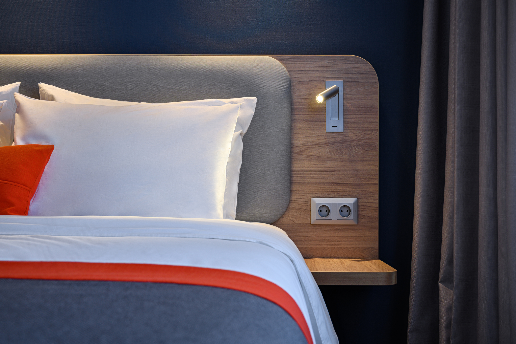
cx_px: 258
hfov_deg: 46.4
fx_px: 602
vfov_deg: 31.9
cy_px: 172
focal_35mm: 42
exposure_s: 1/8
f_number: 9
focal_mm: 42
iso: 100
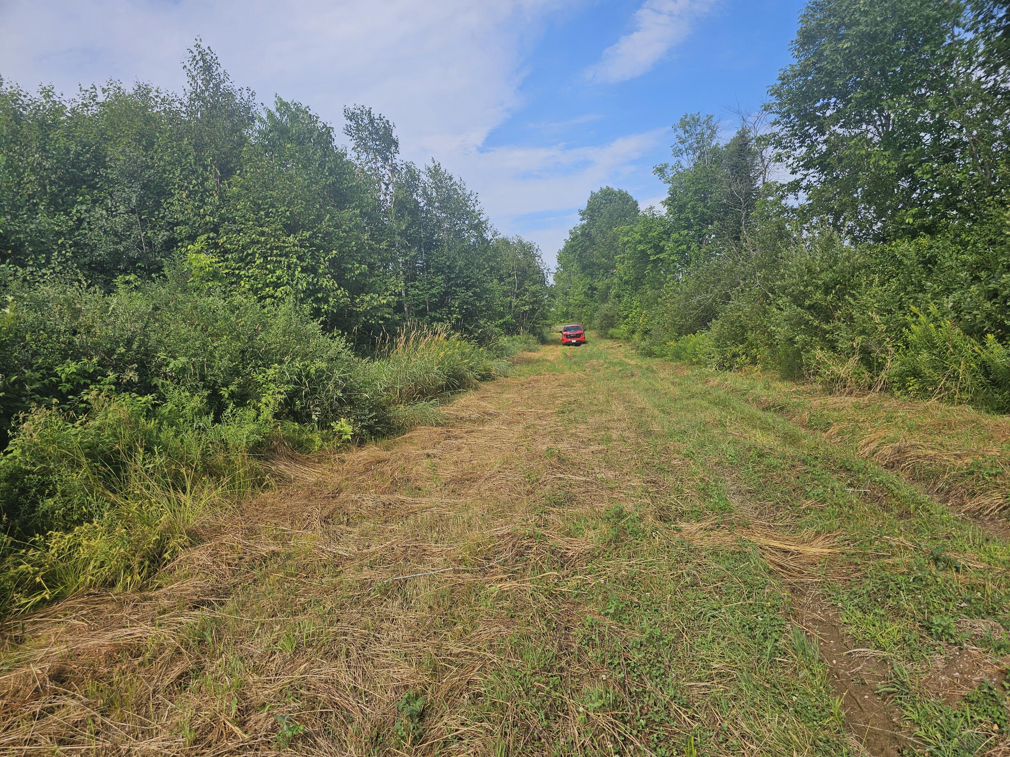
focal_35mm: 23
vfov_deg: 58.9
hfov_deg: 73.9
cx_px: 505
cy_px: 378
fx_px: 671
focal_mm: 6.3
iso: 10
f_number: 1.7
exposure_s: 1/650
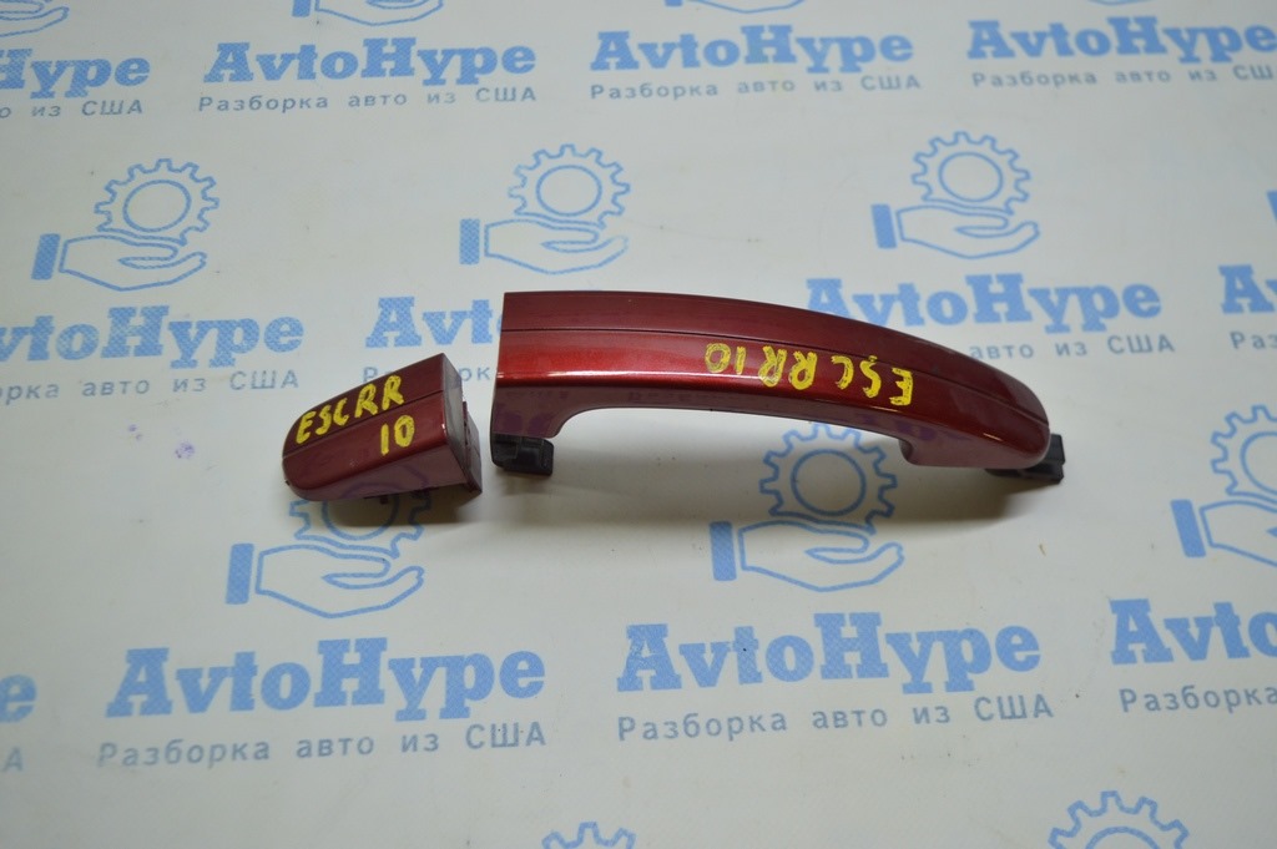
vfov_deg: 35.4
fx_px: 1329
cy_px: 424
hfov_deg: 51.3
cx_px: 638
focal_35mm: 38
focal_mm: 25
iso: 400
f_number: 4
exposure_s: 1/100
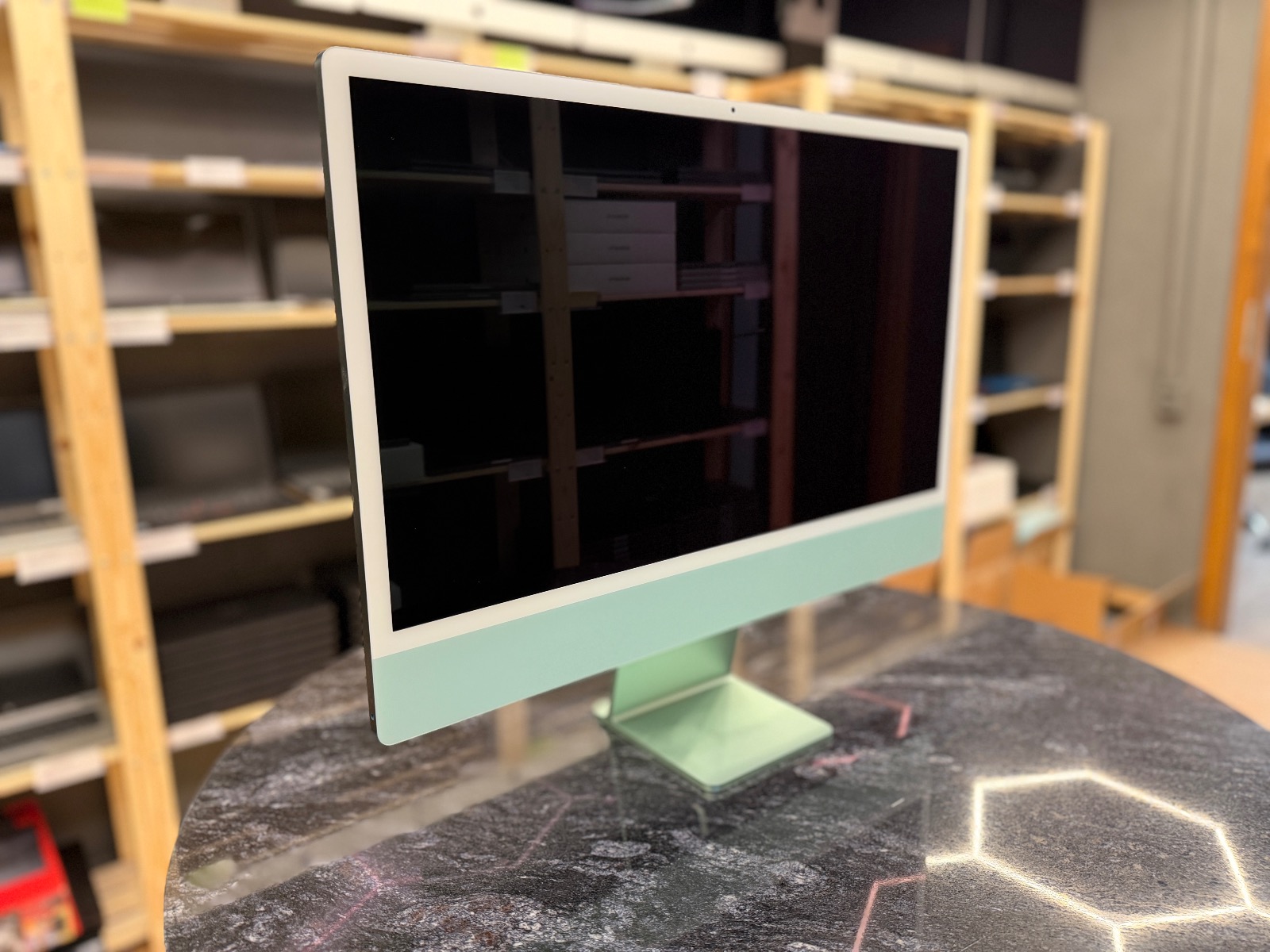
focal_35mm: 24
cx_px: 635
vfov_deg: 56.8
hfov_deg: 71.6
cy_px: 476
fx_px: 881
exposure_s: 1/60
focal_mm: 6.76
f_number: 1.78
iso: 320
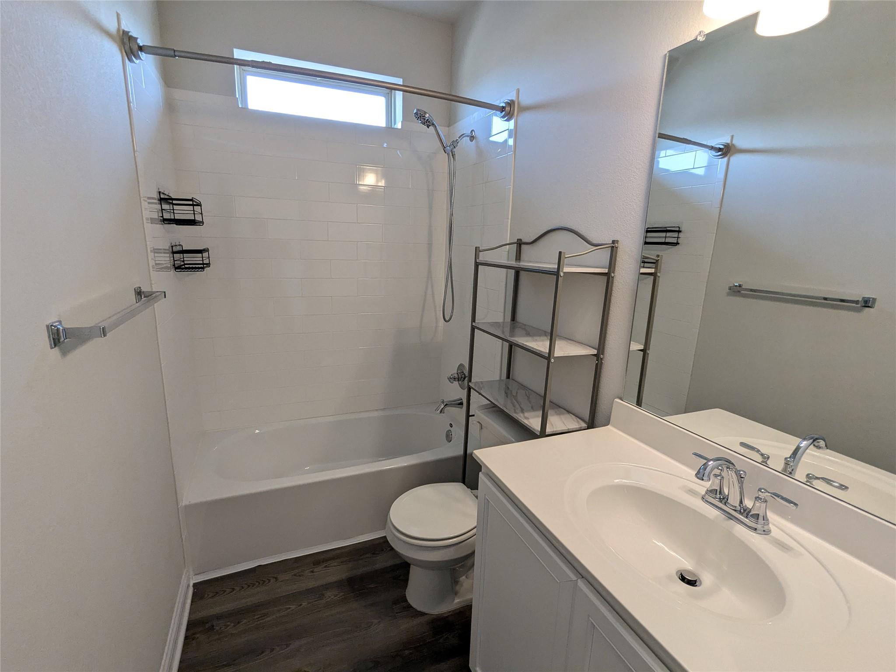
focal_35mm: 16
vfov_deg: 78.1
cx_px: 448
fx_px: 414
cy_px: 336
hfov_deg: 94.5
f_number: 2.2
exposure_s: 1/120
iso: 173
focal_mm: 2.35
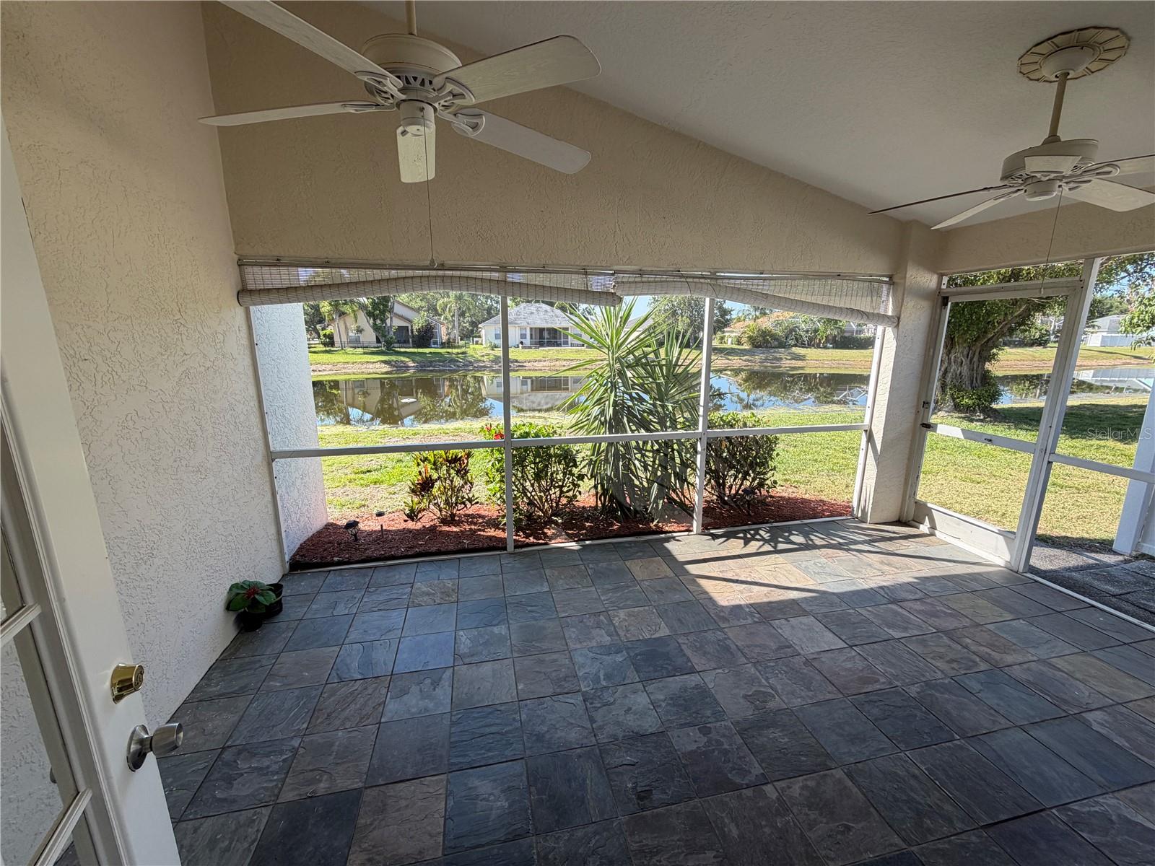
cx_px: 578
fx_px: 467
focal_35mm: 14
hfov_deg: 102.1
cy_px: 433
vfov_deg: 85.7
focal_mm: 2.22
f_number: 2.2
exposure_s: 1/213
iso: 40
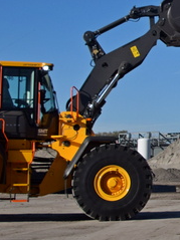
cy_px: 61
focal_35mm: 133
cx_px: 308
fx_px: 923
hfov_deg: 10.6
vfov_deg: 14.8
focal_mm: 22
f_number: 8
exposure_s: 1/2000
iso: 400
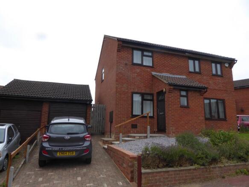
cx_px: 124
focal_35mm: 24
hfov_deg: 71.6
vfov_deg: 56.8
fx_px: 173
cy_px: 94
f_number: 4.5
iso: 100
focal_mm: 4.3
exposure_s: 1/250
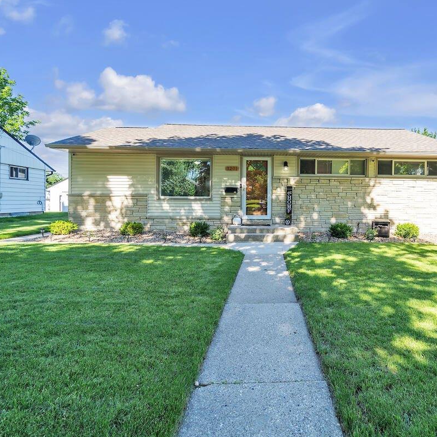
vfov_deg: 80.7
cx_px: 276
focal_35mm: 18
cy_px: 219
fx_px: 257
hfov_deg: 79.1
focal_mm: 14
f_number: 9
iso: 100
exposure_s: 1/80
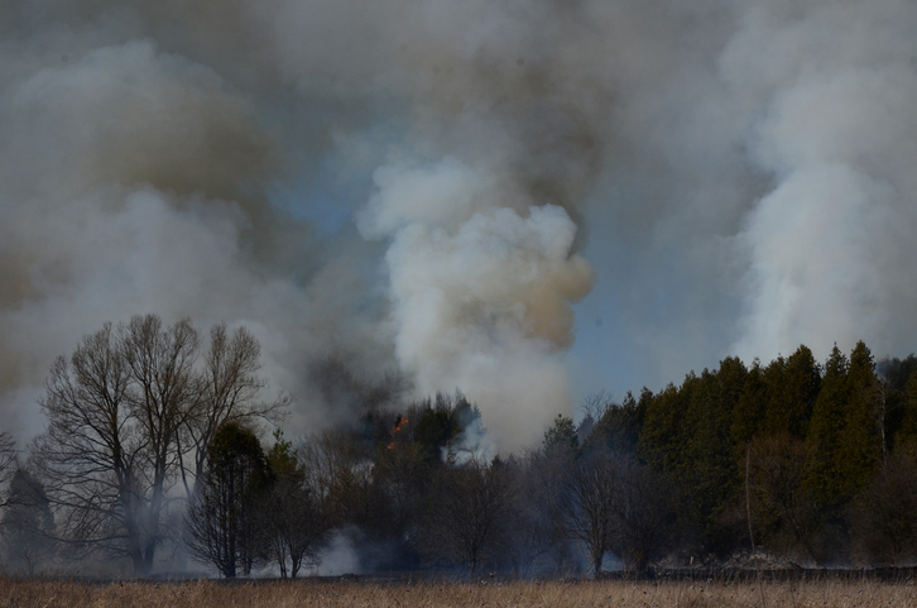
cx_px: 458
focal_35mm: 108
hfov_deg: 19.0
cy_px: 304
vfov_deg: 12.6
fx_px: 2746
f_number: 14
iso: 400
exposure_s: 1/1000
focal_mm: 72
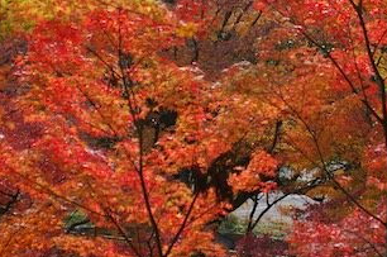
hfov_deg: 13.2
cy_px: 172
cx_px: 228
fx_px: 1674
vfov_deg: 8.8
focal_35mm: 156
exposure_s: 1/500
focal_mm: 53
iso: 400
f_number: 4.5
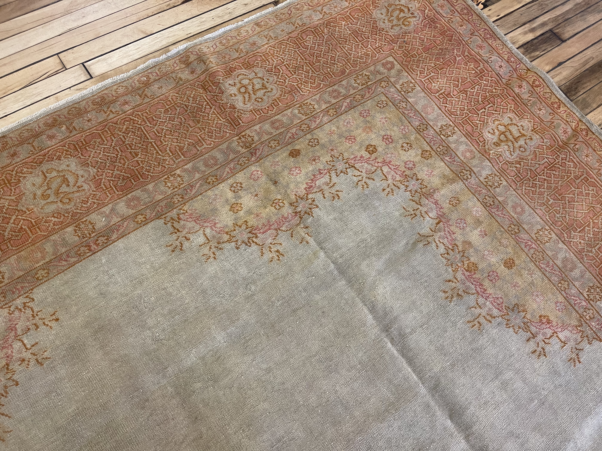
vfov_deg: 54.9
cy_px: 226
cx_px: 301
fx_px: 435
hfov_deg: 69.4
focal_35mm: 25
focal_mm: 5.1
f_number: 1.6
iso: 160
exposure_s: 1/60
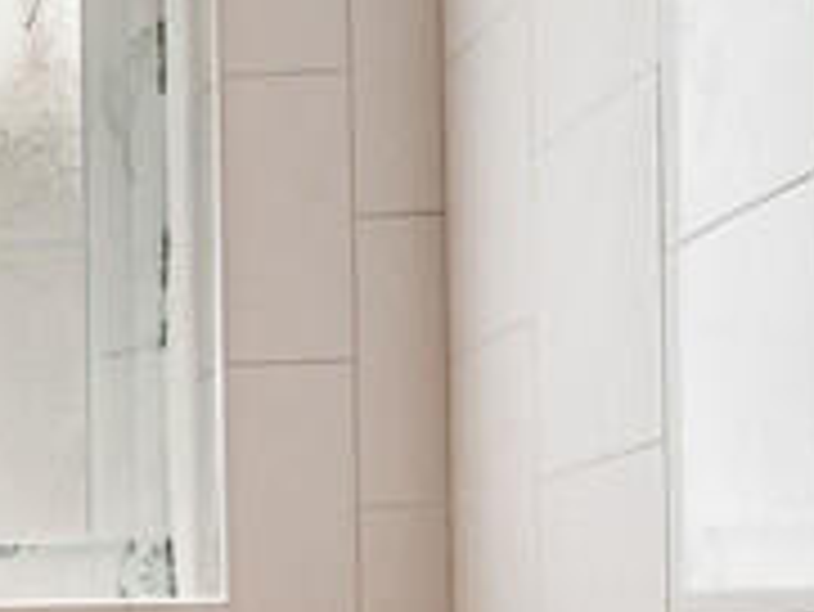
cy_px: 727
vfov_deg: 18.4
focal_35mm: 76
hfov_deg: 20.1
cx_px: -562
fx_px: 1788
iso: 400
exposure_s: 1.6
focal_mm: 14
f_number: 11
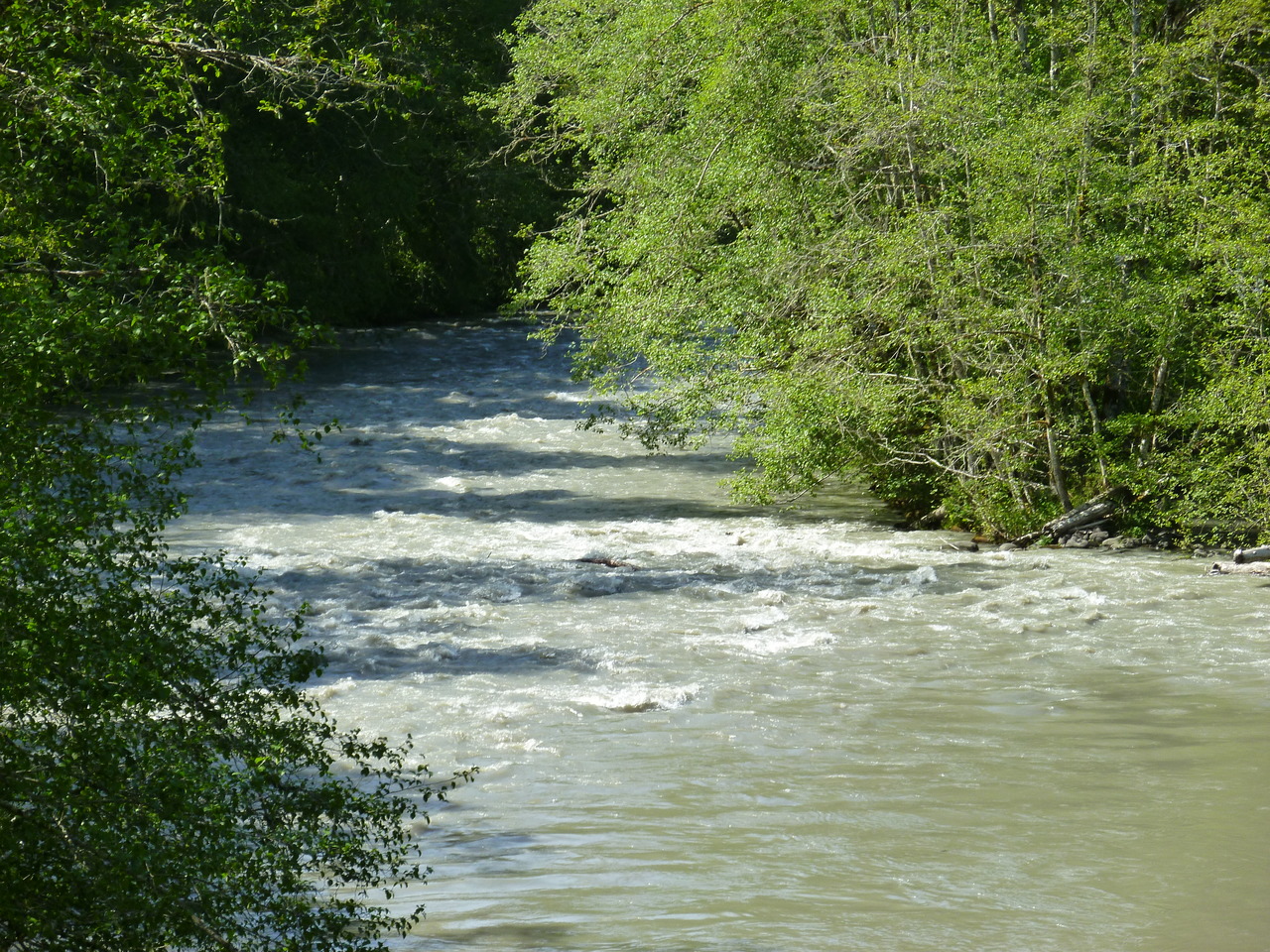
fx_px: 5100
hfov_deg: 14.2
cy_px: 476
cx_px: 635
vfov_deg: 10.7
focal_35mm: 139
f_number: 5.5
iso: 125
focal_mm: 25
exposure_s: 1/125
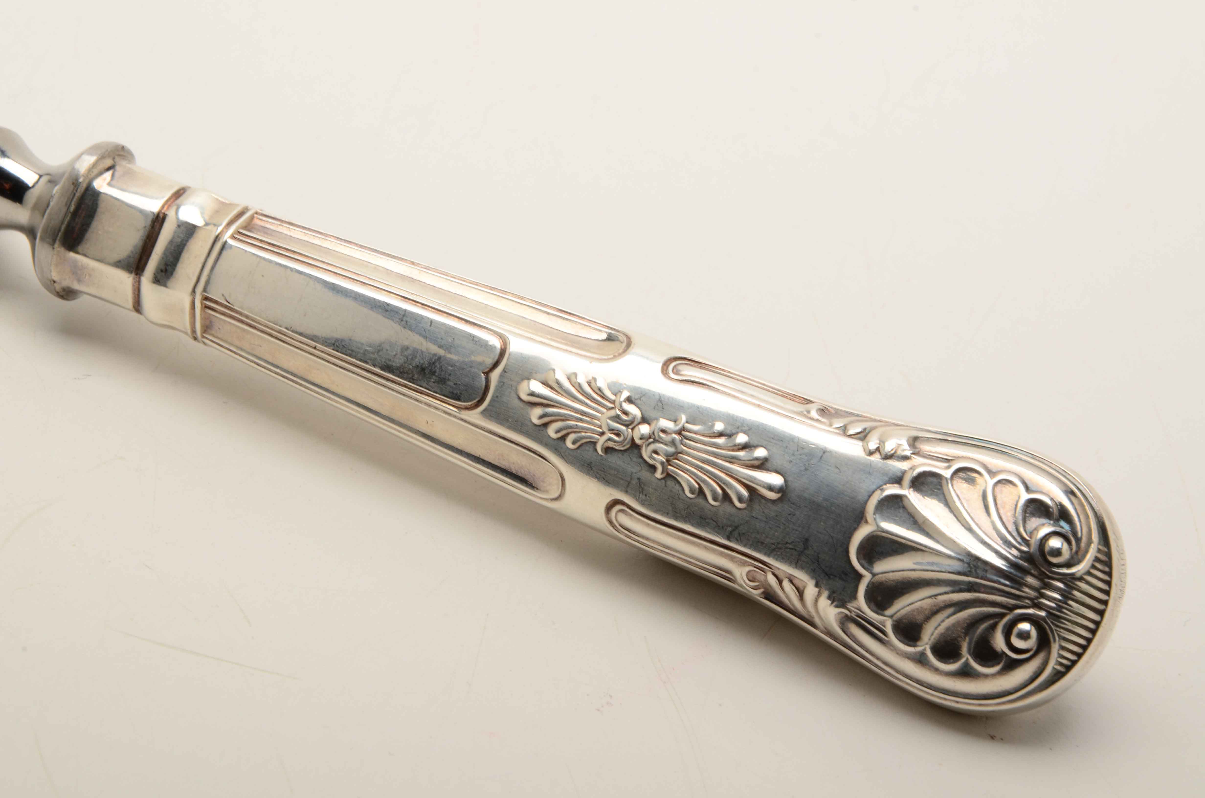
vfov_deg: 8.7
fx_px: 5261
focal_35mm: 158
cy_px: 399
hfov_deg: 13.1
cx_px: 602
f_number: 22
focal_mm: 105
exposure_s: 1/160
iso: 200
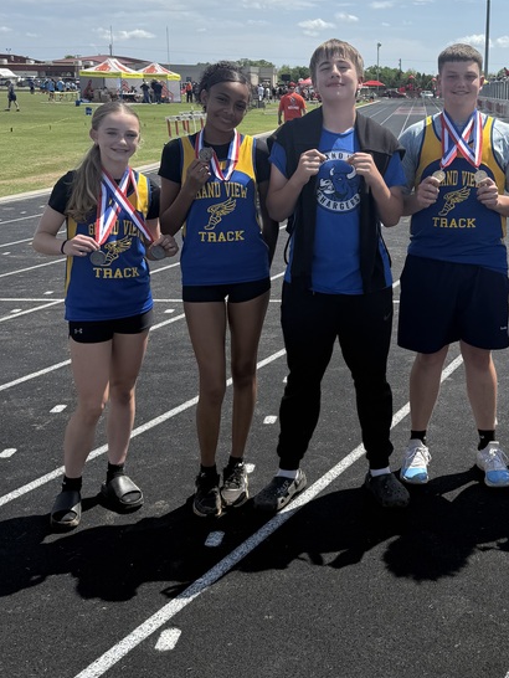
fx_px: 882
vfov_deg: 41.6
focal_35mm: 45
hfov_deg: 31.1
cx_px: 432
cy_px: 237
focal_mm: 6.76
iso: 80
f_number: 1.78
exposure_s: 1/4975
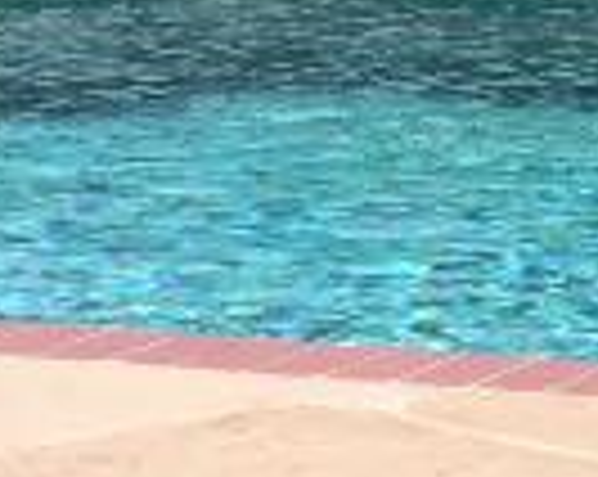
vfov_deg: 6.9
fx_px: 3853
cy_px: -310
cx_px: 1983
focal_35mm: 218
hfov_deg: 7.5
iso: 32
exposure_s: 1/1972
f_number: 2.2
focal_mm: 4.15
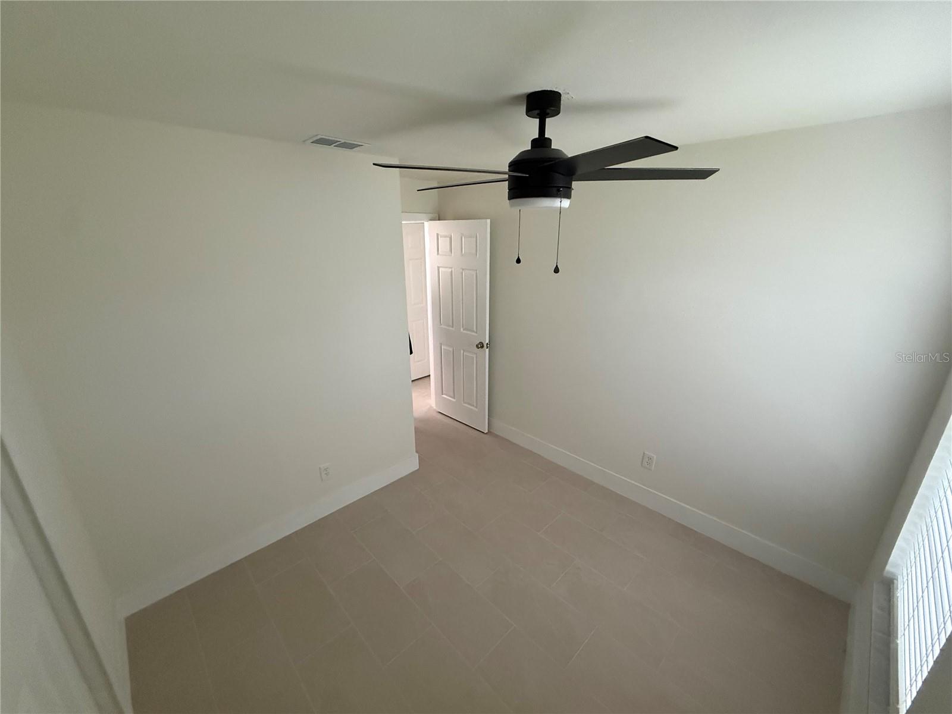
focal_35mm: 14
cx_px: 476
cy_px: 357
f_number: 2.2
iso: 640
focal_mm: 2.22
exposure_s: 1/60
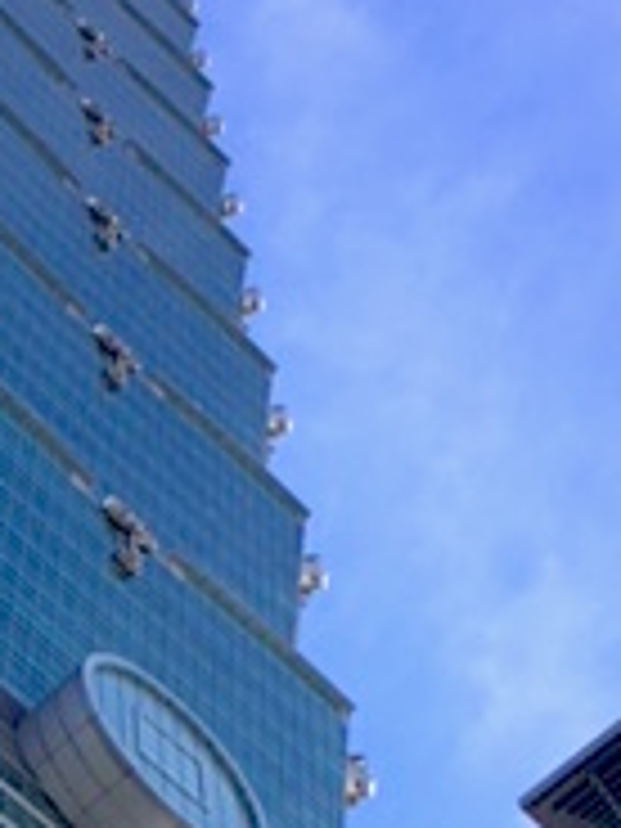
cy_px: 963
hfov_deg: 14.0
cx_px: -207
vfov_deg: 18.5
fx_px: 2416
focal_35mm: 101
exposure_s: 1/791
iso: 32
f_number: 2.2
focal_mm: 4.15
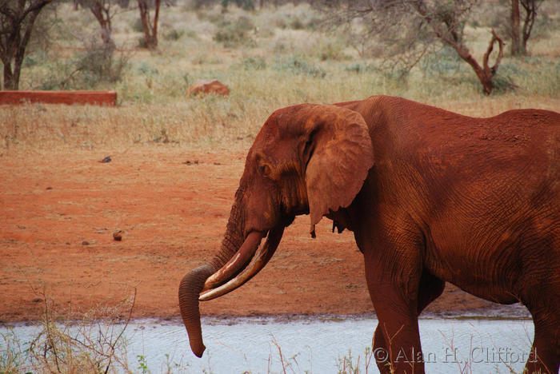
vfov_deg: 4.6
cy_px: 187
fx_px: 4670
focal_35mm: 300
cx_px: 280
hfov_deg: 6.9
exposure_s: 1/160
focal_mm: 200
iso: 100
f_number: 5.6
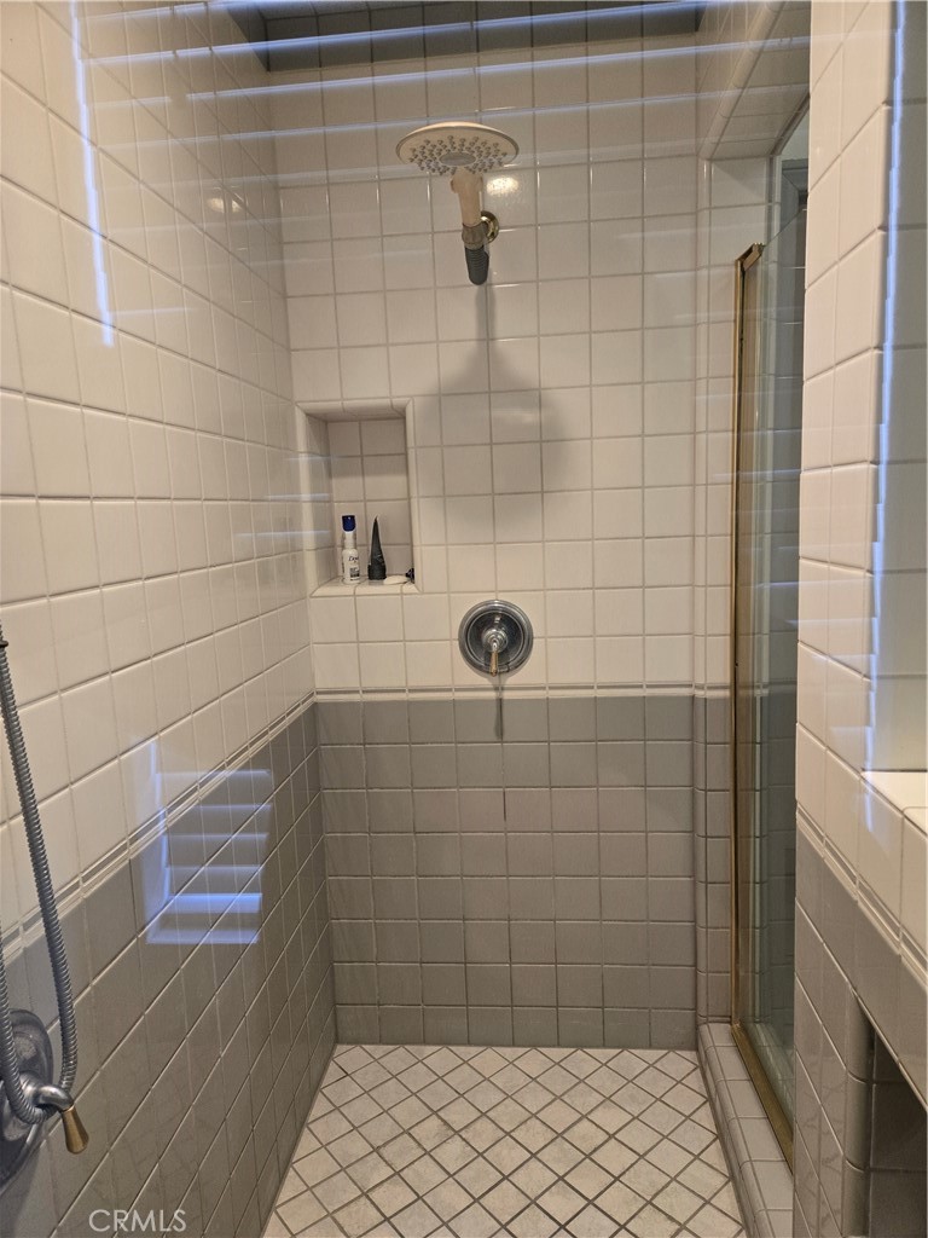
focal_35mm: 23
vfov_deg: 73.9
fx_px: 822
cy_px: 619
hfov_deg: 58.9
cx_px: 464
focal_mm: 5.4
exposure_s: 1/120
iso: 250
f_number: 1.8
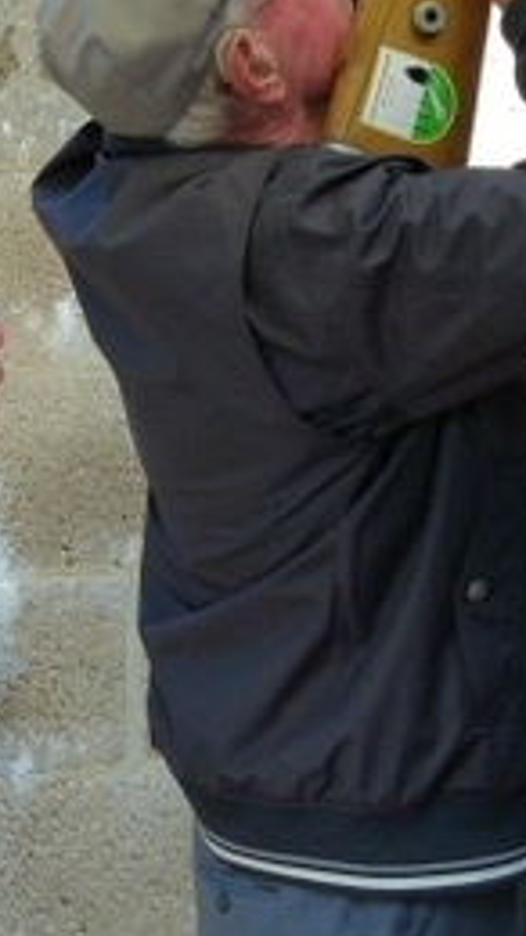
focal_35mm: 146
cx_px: 76
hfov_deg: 8.3
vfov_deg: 14.7
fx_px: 3625
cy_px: 346
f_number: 4
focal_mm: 10.5
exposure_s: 1/125
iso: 160
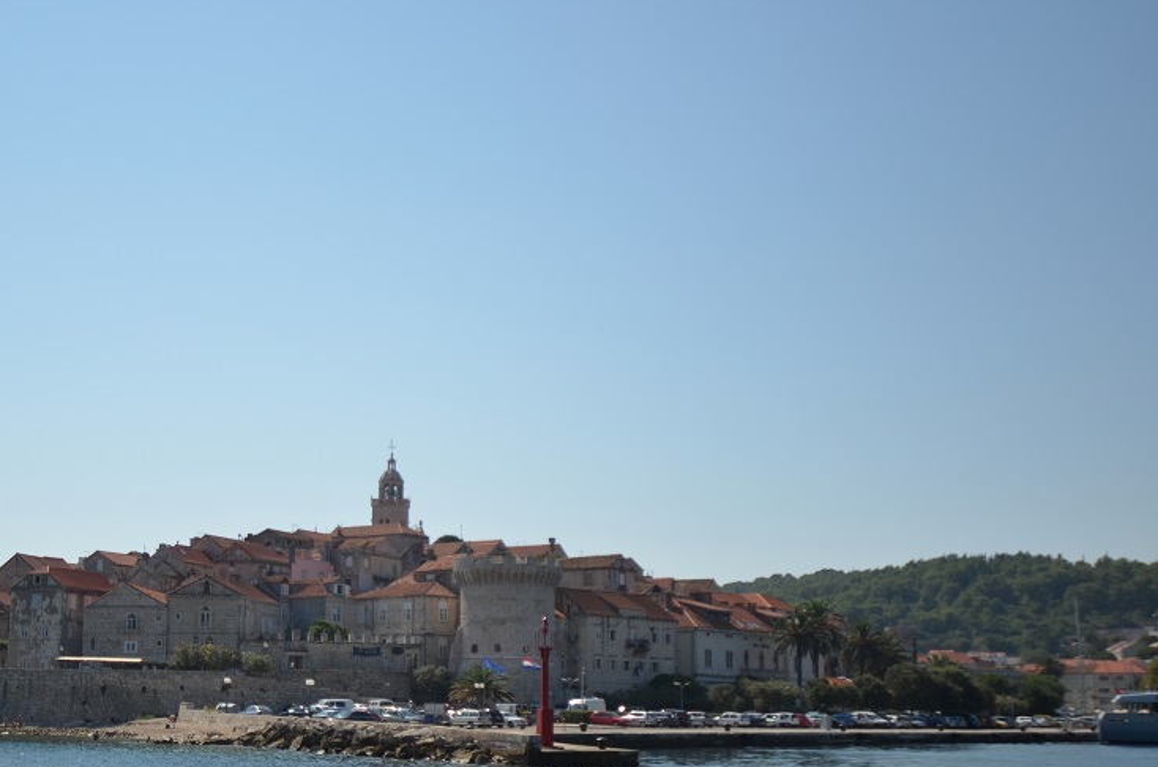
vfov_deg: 27.4
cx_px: 433
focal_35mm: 49
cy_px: 452
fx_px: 1573
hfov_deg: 40.1
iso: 125
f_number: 4
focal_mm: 24
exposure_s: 1/2000
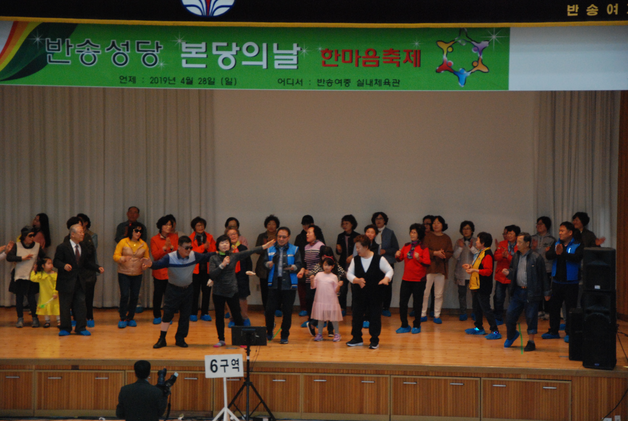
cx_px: 314
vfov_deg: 10.8
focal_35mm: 128
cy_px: 210
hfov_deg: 16.1
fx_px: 2227
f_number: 5.6
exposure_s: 1/60
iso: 1250
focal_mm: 85
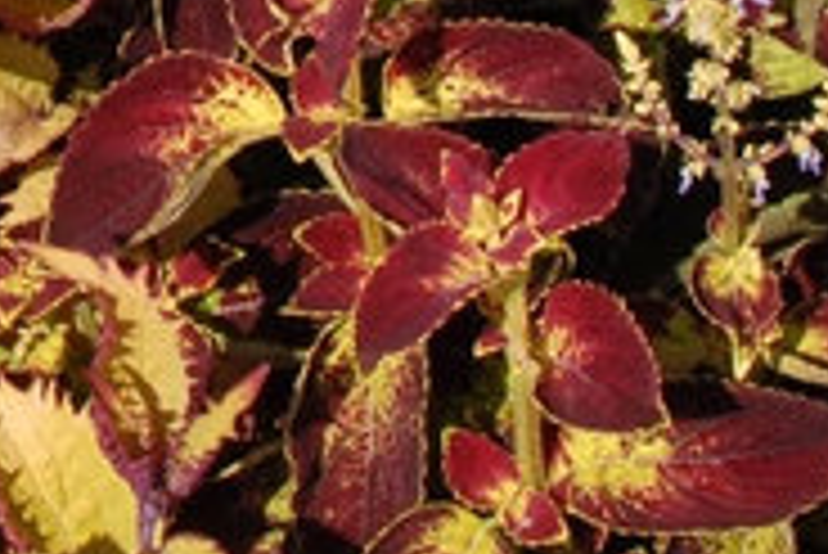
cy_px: -381
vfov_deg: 5.8
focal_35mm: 234
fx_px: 5386
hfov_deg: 8.5
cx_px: -594
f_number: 10
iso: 400
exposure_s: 1/350
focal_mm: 28
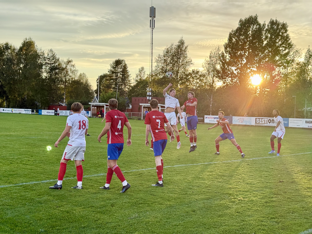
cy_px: 117
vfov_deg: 30.3
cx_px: 156
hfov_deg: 39.7
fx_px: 433
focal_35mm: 48
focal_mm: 6.76
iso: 64
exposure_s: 1/472
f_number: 1.78
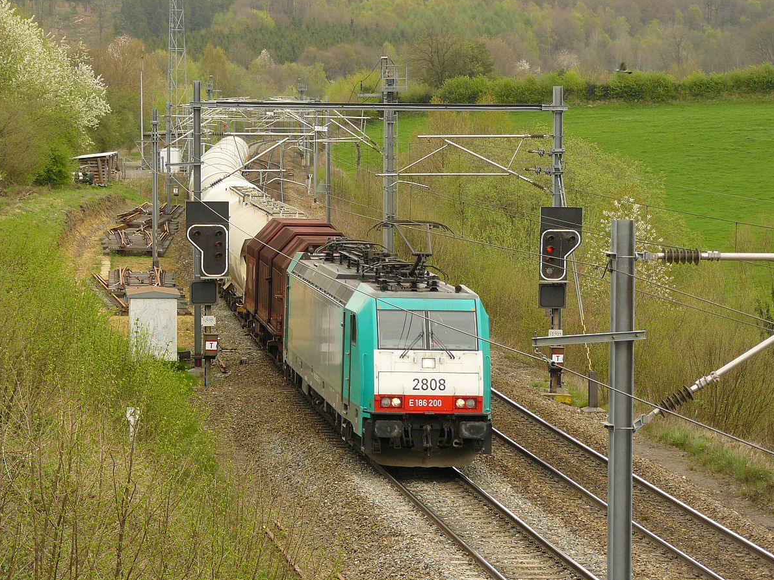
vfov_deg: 11.3
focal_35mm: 131
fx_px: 2929
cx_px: 387
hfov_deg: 15.1
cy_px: 289
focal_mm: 21.6
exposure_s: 1/160
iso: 100
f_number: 4
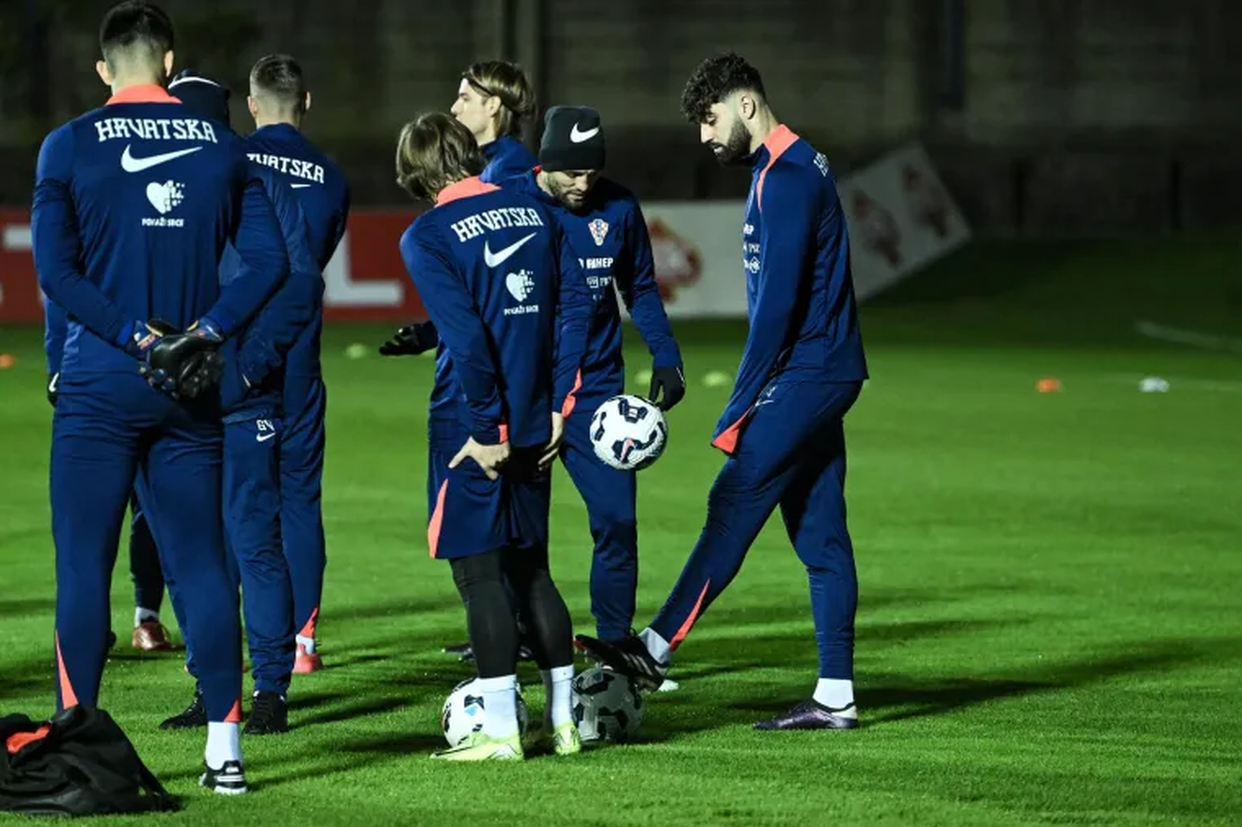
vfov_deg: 5.4
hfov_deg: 8.1
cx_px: 621
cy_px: 414
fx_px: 8793
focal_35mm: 255
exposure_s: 1/500
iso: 4000
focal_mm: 170
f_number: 2.8
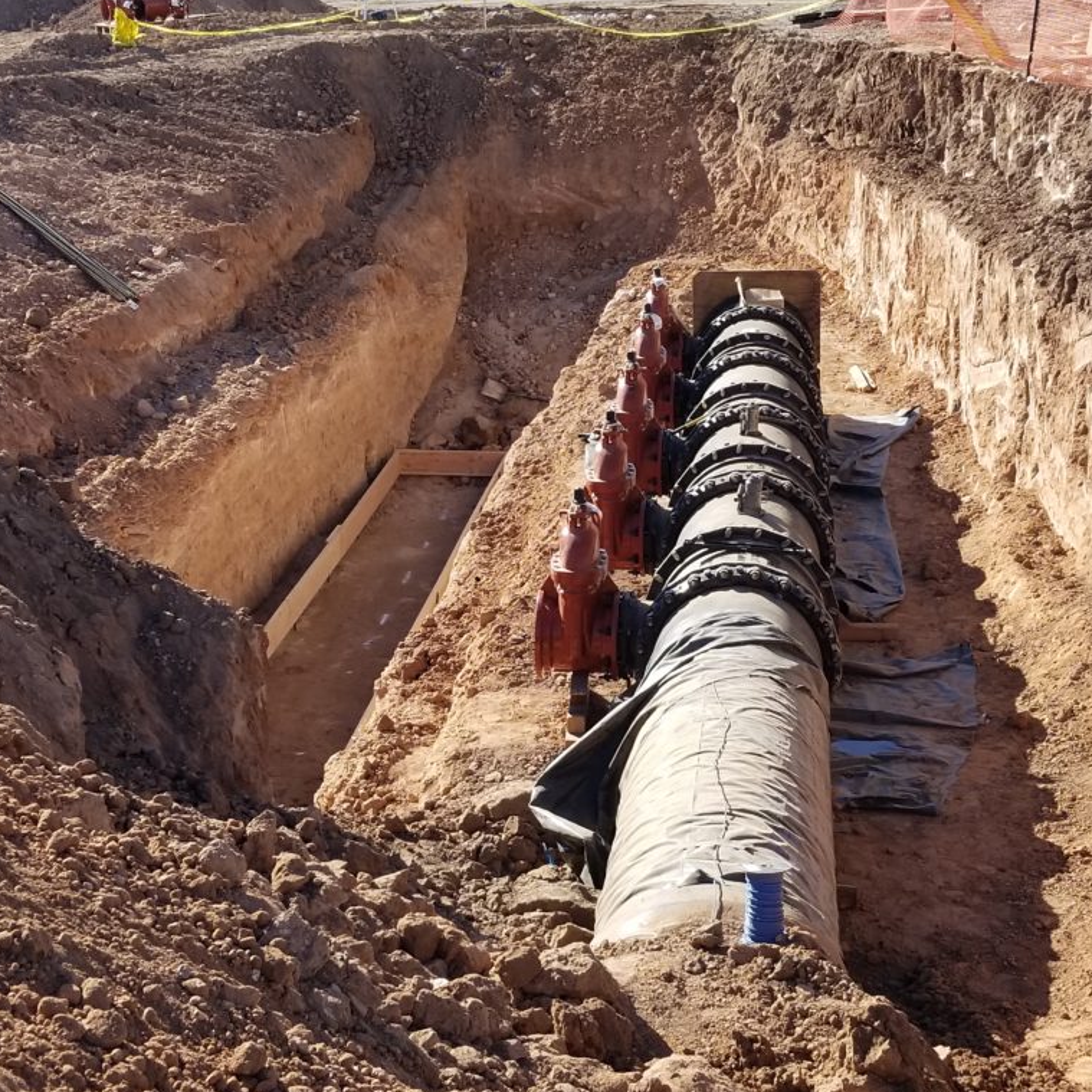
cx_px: 568
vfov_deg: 52.5
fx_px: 1106
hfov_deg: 52.5
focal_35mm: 31
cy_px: 548
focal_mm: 4.25
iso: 50
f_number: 1.7
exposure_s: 1/1318
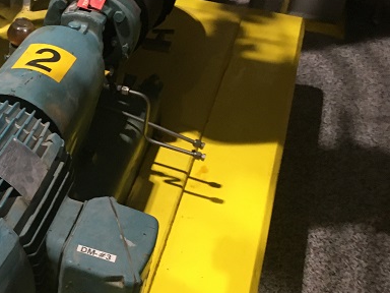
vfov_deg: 24.0
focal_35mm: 61
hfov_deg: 29.3
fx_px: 687
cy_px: 154
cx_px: -13
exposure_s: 1/30
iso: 125
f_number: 2.2
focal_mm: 4.15
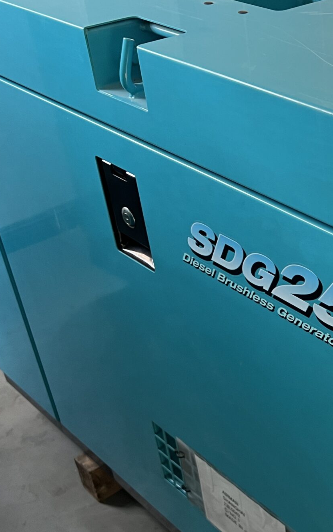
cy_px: 357
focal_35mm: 53
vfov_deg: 37.7
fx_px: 770
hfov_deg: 23.2
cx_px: 347
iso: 160
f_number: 1.5
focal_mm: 5.7
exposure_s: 1/60
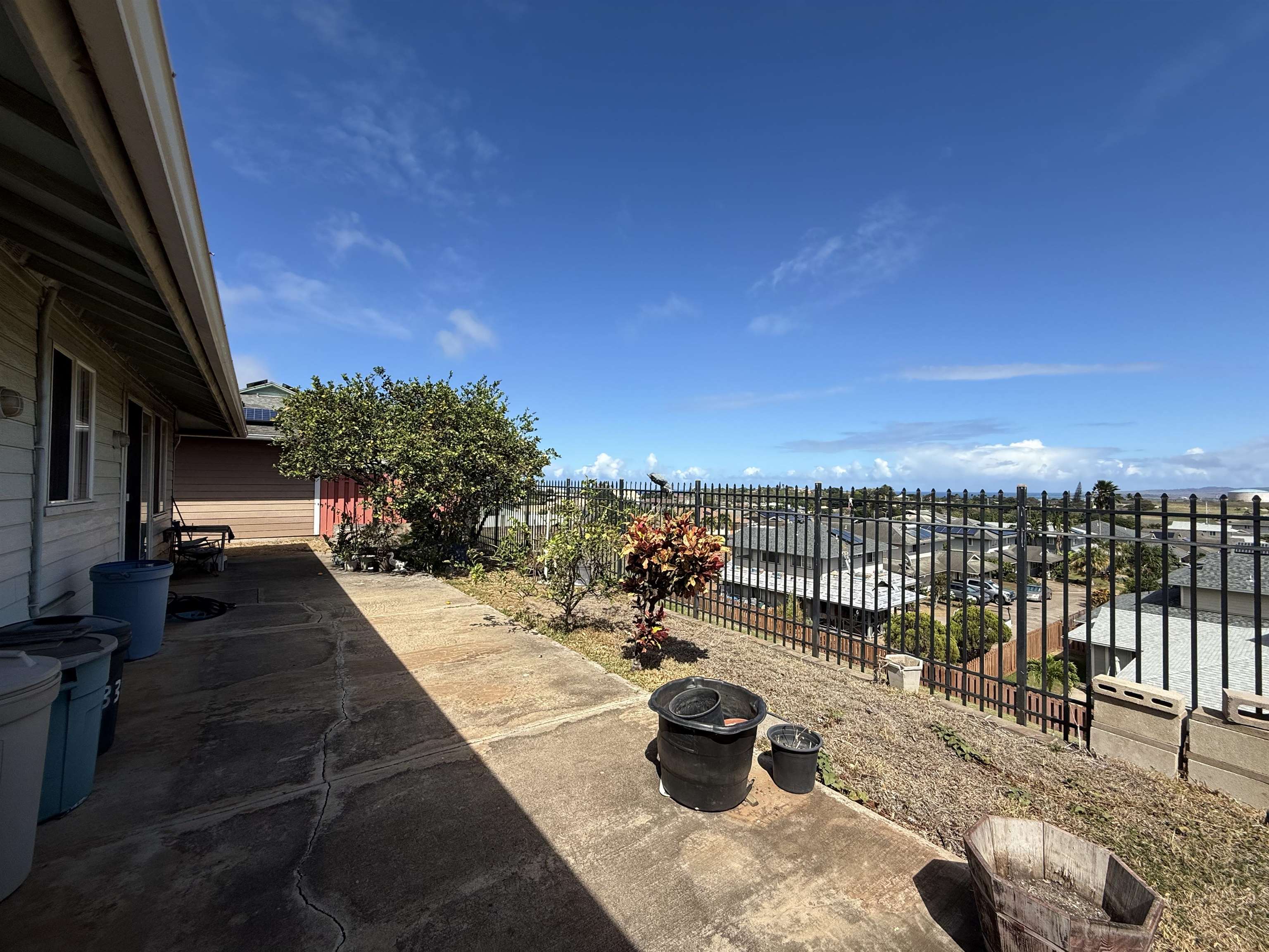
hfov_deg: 102.1
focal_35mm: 14
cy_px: 476
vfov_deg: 85.7
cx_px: 634
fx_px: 513
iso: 50
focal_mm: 2.22
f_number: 2.2
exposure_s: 1/2841
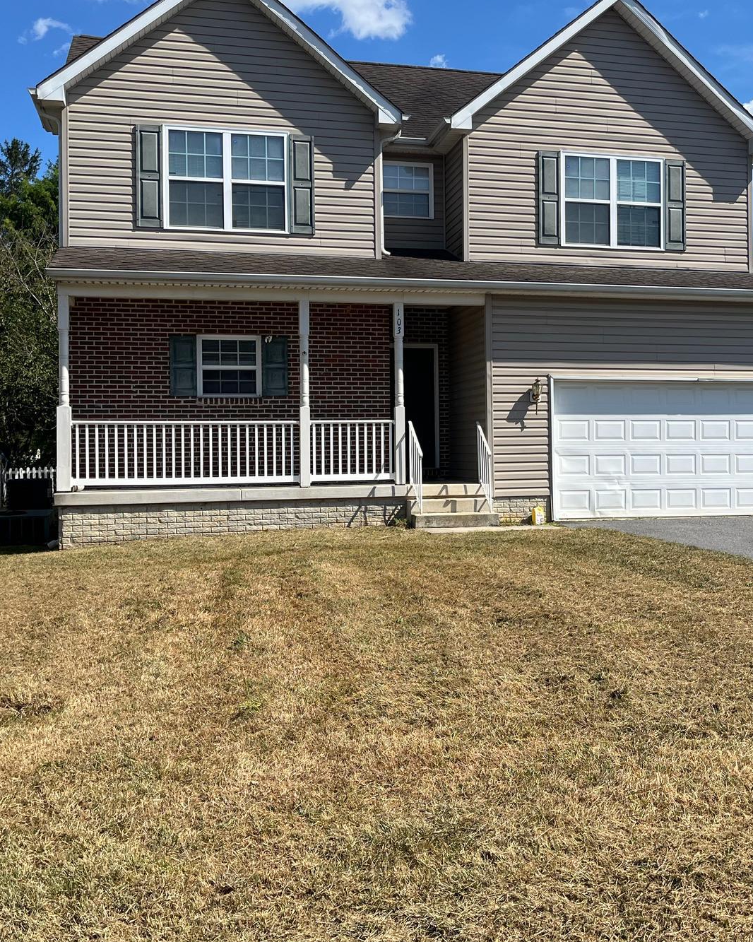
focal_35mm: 39
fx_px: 1087
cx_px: 463
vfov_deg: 46.8
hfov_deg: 38.0
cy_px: 418
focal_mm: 5.1
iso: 50
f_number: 1.6
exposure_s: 1/3413
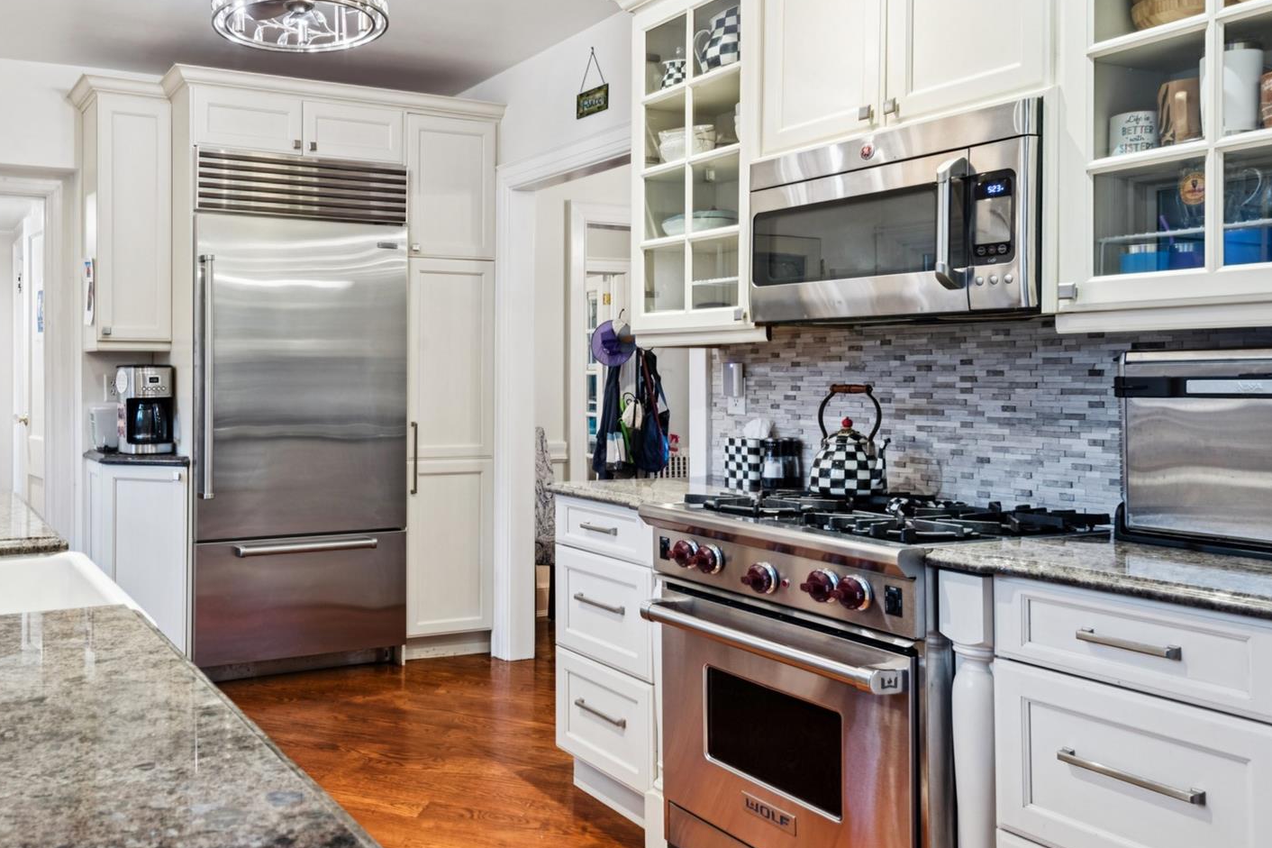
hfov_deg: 61.1
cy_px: 401
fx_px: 1024
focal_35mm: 29
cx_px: 362
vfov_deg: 44.9
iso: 250
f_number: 9
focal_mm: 20
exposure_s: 1/2.5
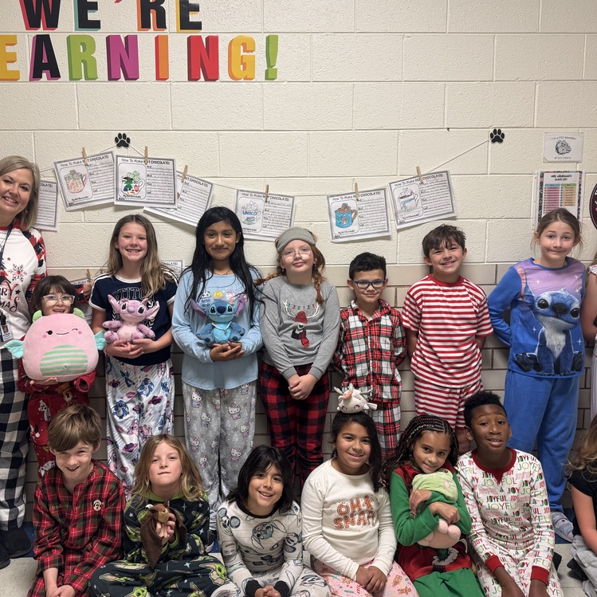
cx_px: 269
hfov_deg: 55.5
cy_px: 296
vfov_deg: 55.6
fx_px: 566
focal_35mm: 29
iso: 125
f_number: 1.78
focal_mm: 6.76
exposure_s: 1/60
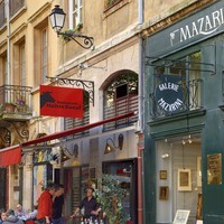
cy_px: 152
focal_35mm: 75
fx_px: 549
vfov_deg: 22.9
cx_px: 130
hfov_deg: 23.0
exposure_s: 1/200
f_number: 4.5
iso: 200
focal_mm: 42
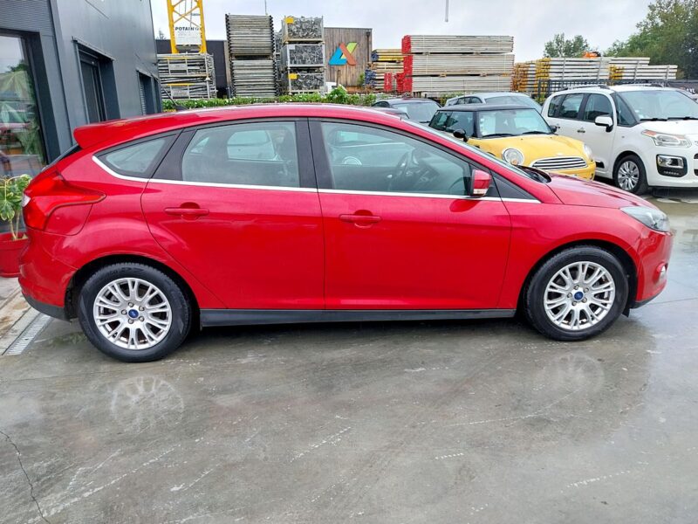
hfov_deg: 67.3
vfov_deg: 53.1
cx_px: 349
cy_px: 262
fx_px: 524
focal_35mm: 26
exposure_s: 1/223
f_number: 1.8
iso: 25
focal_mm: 4
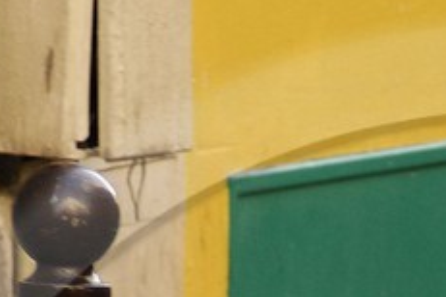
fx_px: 9006
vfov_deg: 1.9
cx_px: 535
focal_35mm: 727
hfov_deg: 2.8
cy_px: 824
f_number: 4
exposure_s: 1/100
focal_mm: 70
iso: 100
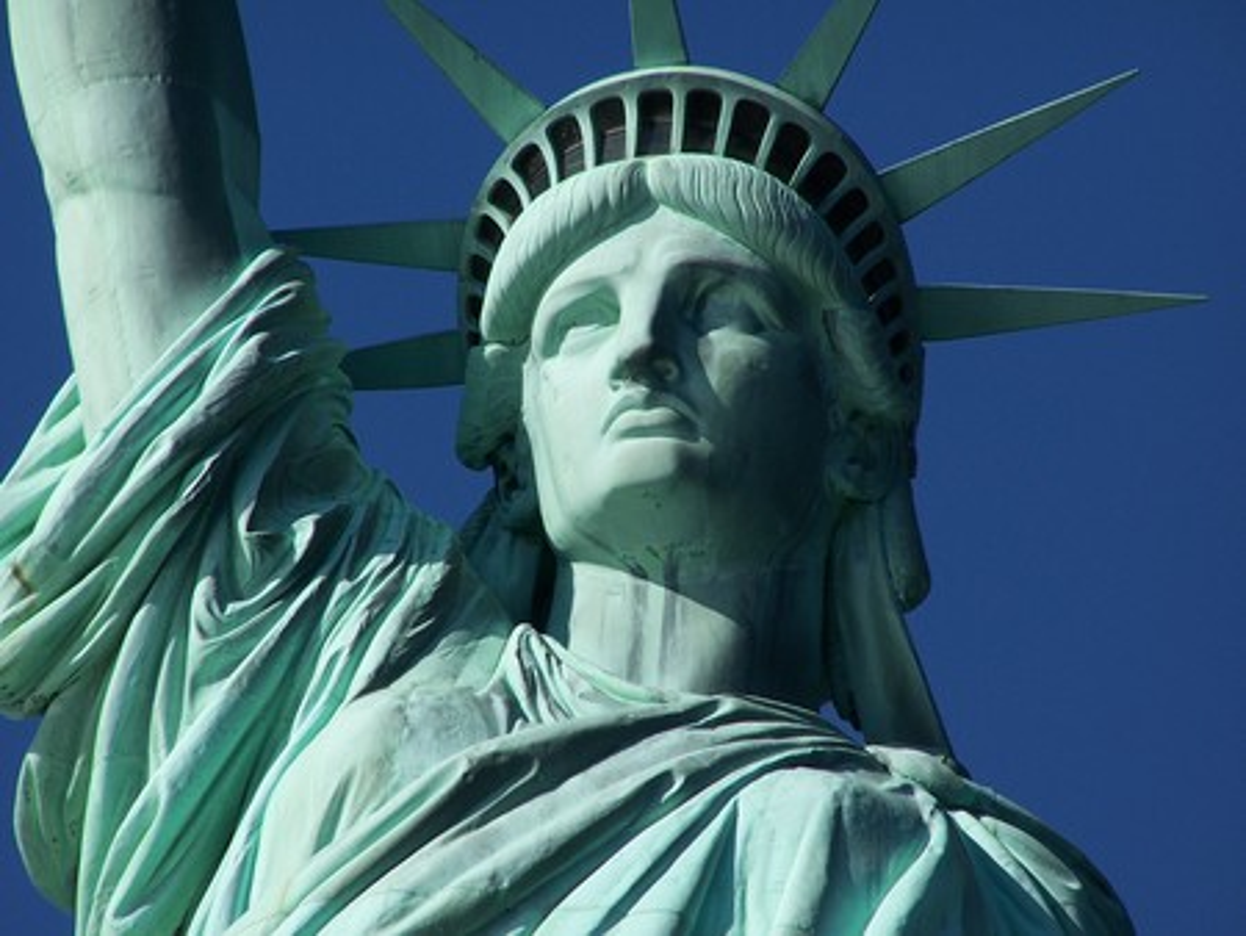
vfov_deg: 3.9
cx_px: 623
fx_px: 13685
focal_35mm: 380
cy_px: 468
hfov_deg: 5.2
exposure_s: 1/640
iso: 80
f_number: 5
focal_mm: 63
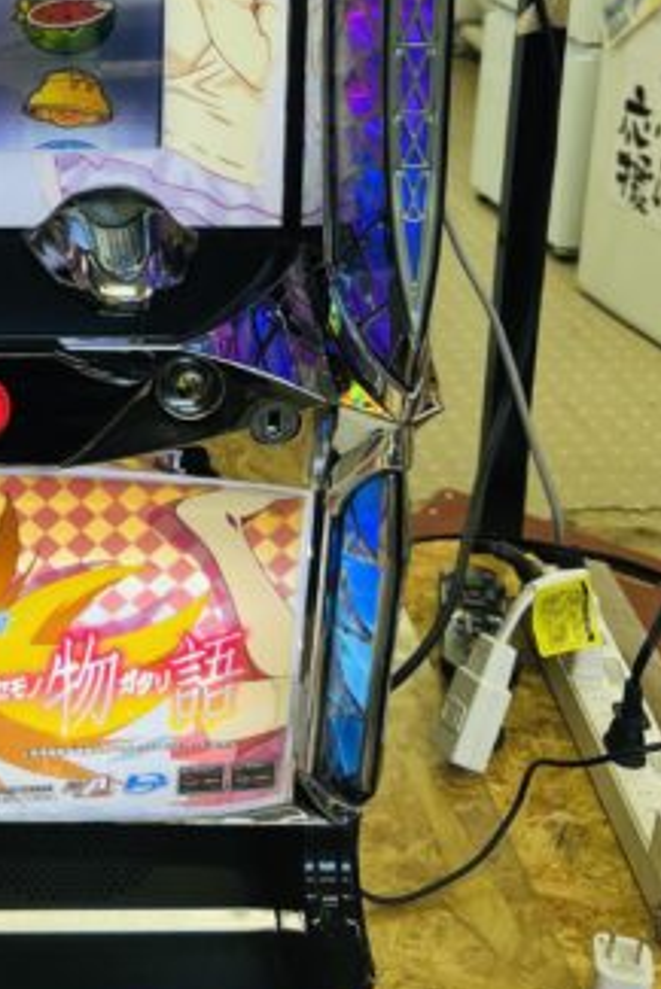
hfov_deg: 20.9
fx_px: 1678
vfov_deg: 31.0
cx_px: -107
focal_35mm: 61
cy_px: 56
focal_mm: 5.7
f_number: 1.5
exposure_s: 1/100
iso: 50
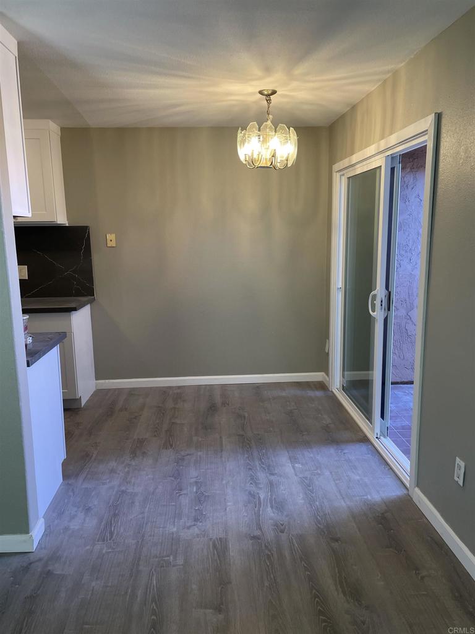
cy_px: 317
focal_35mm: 26
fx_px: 476
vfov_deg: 67.3
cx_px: 238
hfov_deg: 53.1
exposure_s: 1/120
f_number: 1.6
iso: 125
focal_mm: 4.2
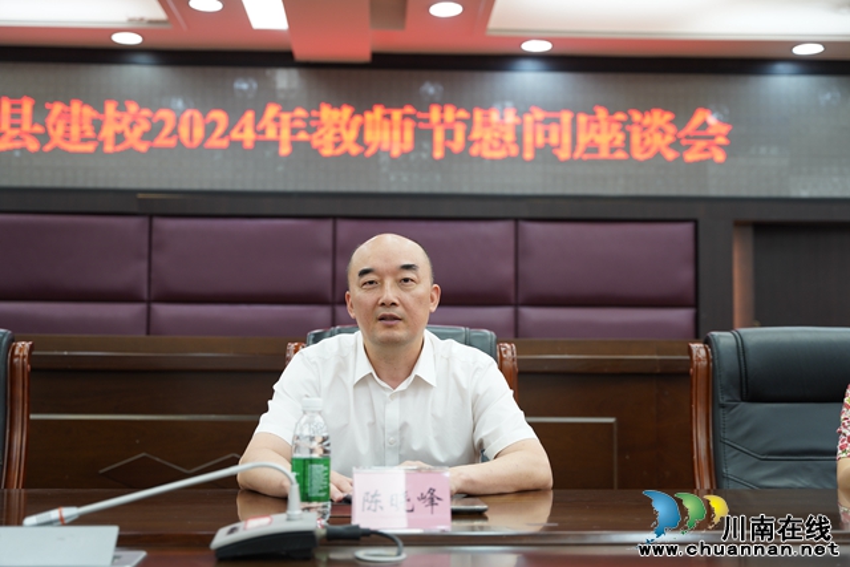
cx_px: 425
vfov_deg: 27.7
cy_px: 284
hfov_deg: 40.6
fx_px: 1150
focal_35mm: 49
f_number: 2.8
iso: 250
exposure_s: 1/20
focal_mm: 48.7
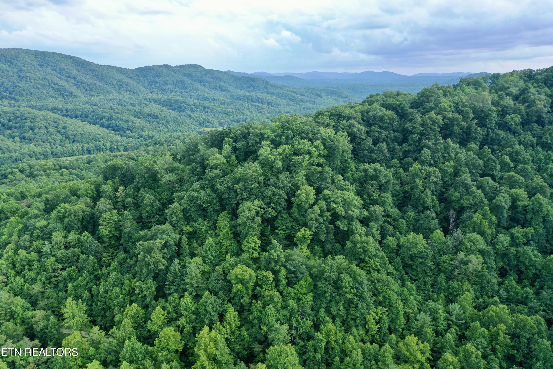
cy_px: 184
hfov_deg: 65.5
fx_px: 430
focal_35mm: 28
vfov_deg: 46.4
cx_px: 276
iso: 100
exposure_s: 1/120
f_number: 2.8
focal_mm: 10.26
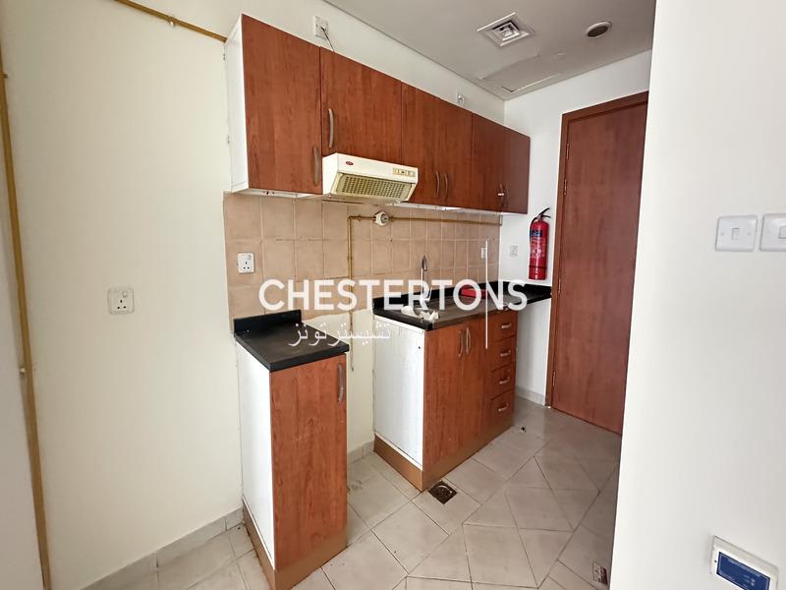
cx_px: 393
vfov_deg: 85.7
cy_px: 295
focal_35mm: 14
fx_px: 318
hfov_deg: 102.1
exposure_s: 1/52
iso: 1250
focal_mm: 2.22
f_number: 2.2
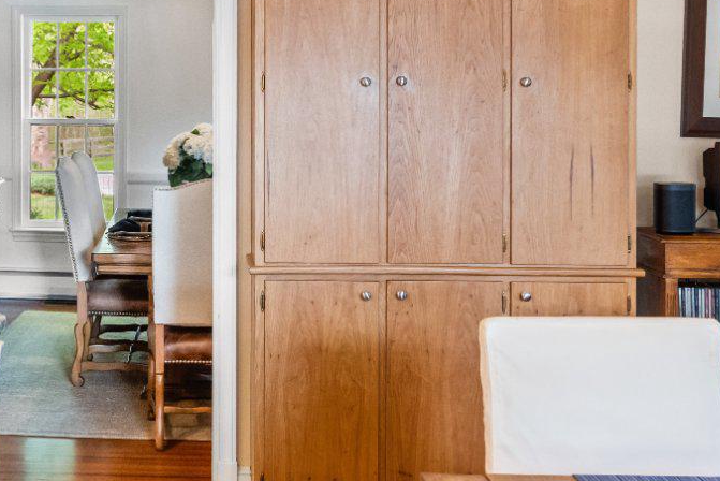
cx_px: 123
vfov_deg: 22.2
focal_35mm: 61
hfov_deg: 31.8
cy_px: 184
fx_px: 1220
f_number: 4
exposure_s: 1/25
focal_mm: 20
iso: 2000
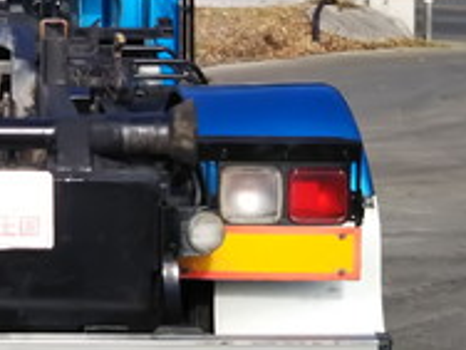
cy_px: -12
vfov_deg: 14.2
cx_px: -5
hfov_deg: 18.7
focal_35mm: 102
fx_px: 1373
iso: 20
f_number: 2.2
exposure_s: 1/780
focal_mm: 4
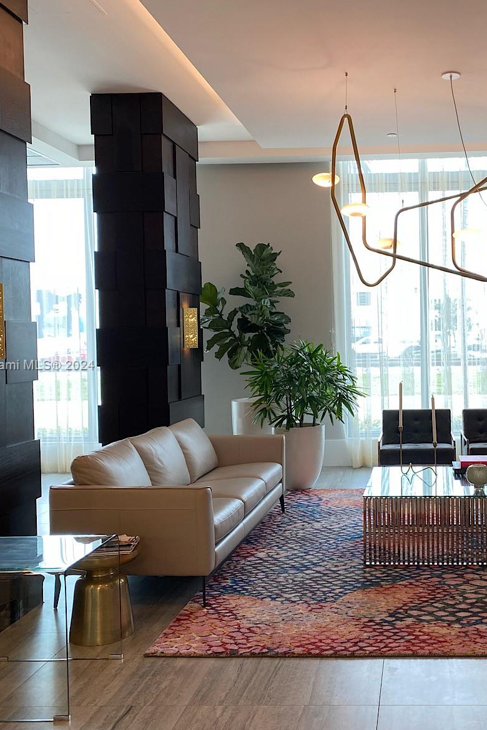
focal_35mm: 37
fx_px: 750
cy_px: 366
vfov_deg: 51.9
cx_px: 394
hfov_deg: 34.8
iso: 64
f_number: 1.8
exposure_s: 1/120
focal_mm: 4.25
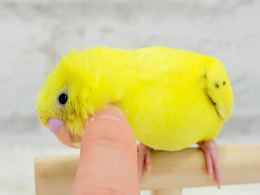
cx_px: 130
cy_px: 98
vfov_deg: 28.0
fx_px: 391
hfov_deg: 36.8
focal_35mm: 52
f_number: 1.6
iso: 32
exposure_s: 1/50
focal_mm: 5.96
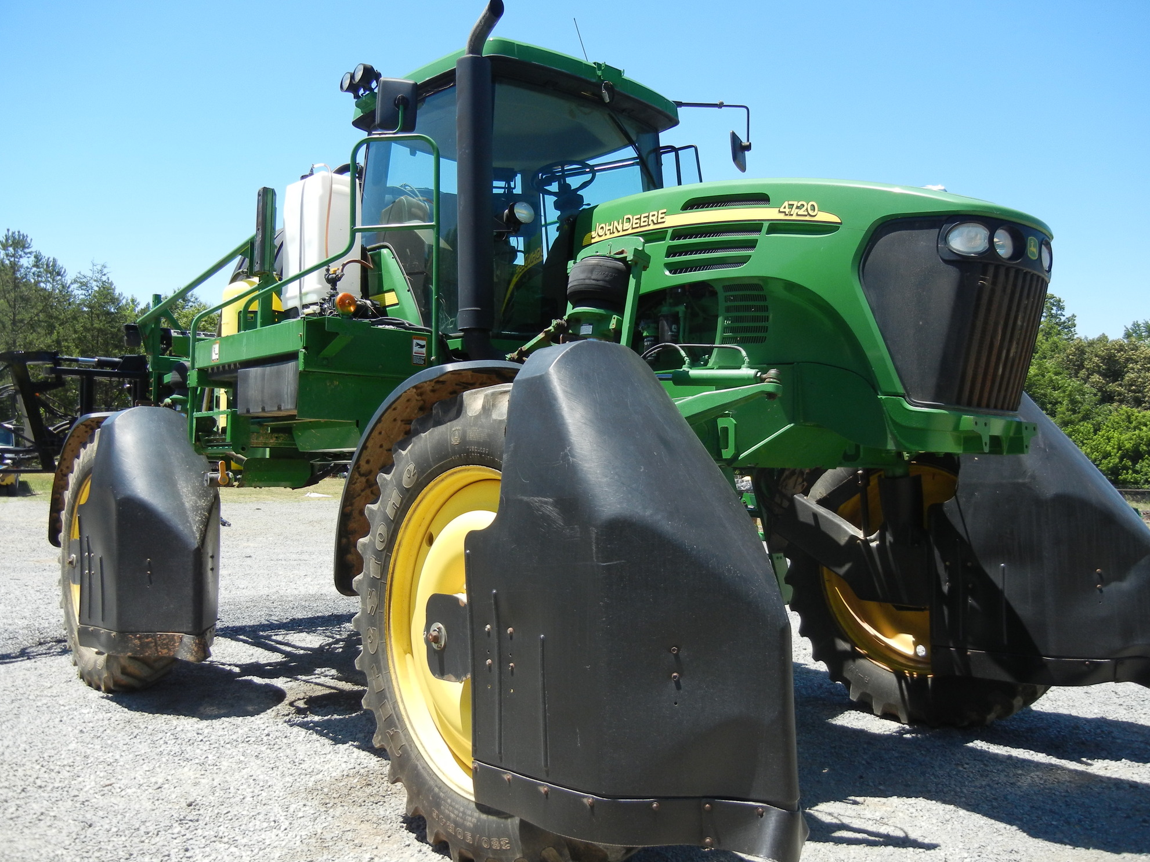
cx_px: 590
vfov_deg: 45.4
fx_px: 1030
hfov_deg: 58.3
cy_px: 427
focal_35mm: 31
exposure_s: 1/735
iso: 160
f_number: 3.5
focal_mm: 5.4
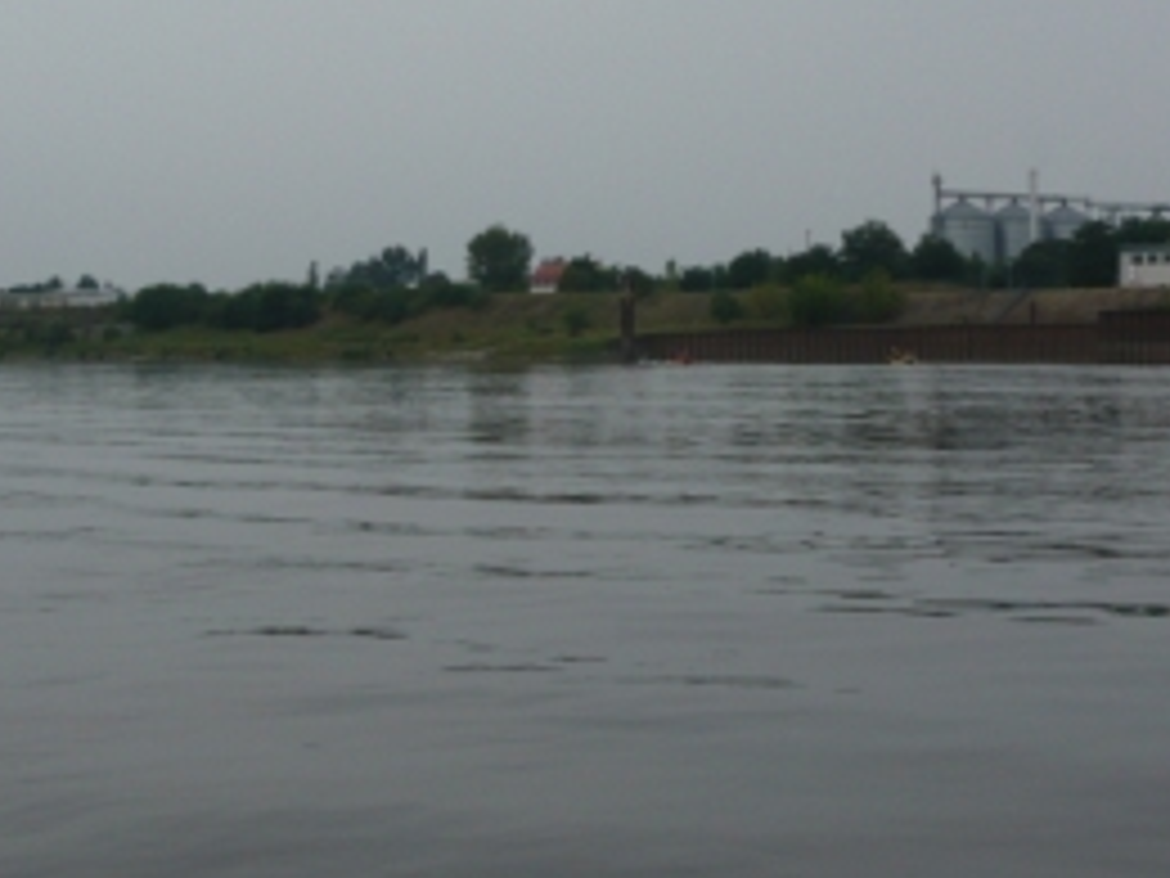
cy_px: 239
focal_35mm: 74
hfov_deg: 26.3
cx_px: 562
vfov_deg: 19.8
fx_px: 2501
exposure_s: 1/200
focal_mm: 7
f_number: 10
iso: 100
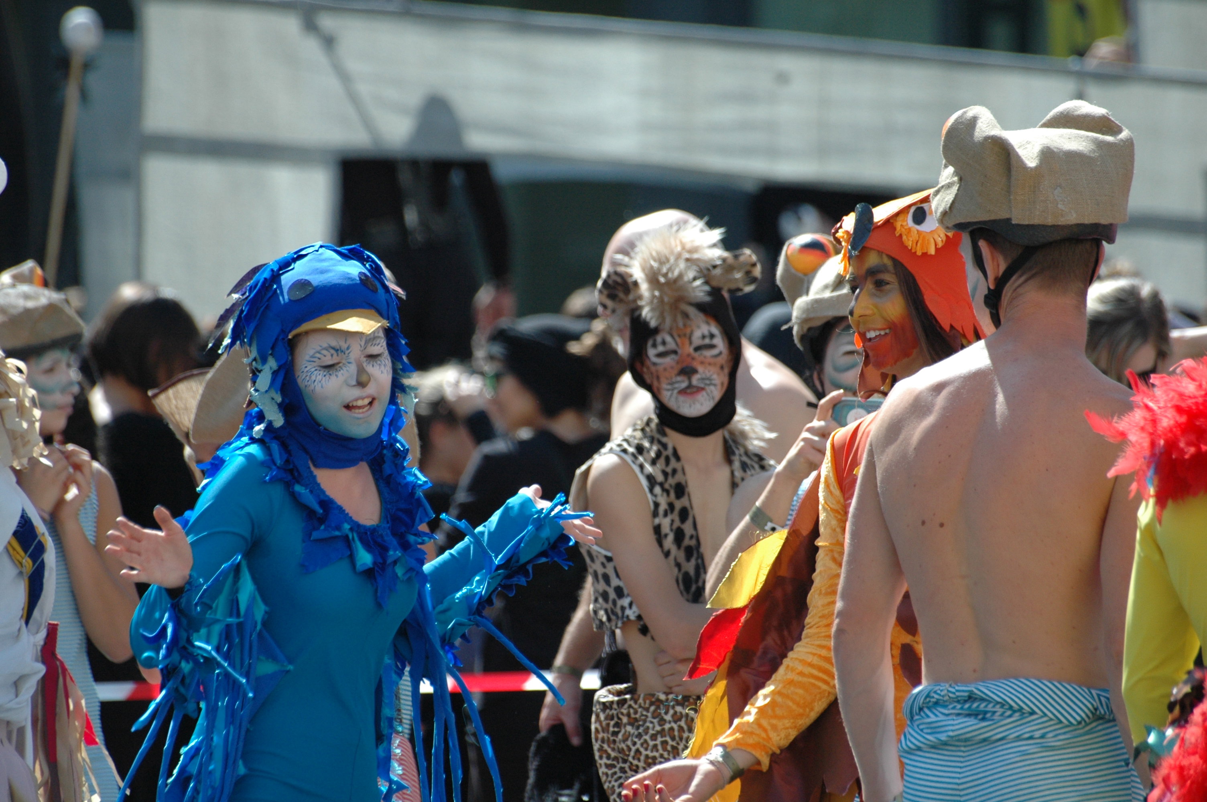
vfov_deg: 3.0
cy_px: 401
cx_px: 604
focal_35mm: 450
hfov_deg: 4.6
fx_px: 15074
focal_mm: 300
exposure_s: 1/800
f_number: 5.6
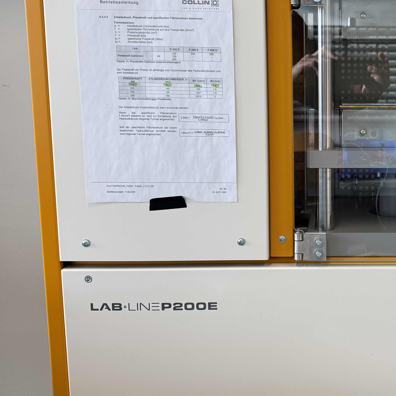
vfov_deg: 34.6
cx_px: 361
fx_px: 634
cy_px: 161
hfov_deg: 32.8
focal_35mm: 49
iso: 64
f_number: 1.78
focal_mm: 6.76
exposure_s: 1/100
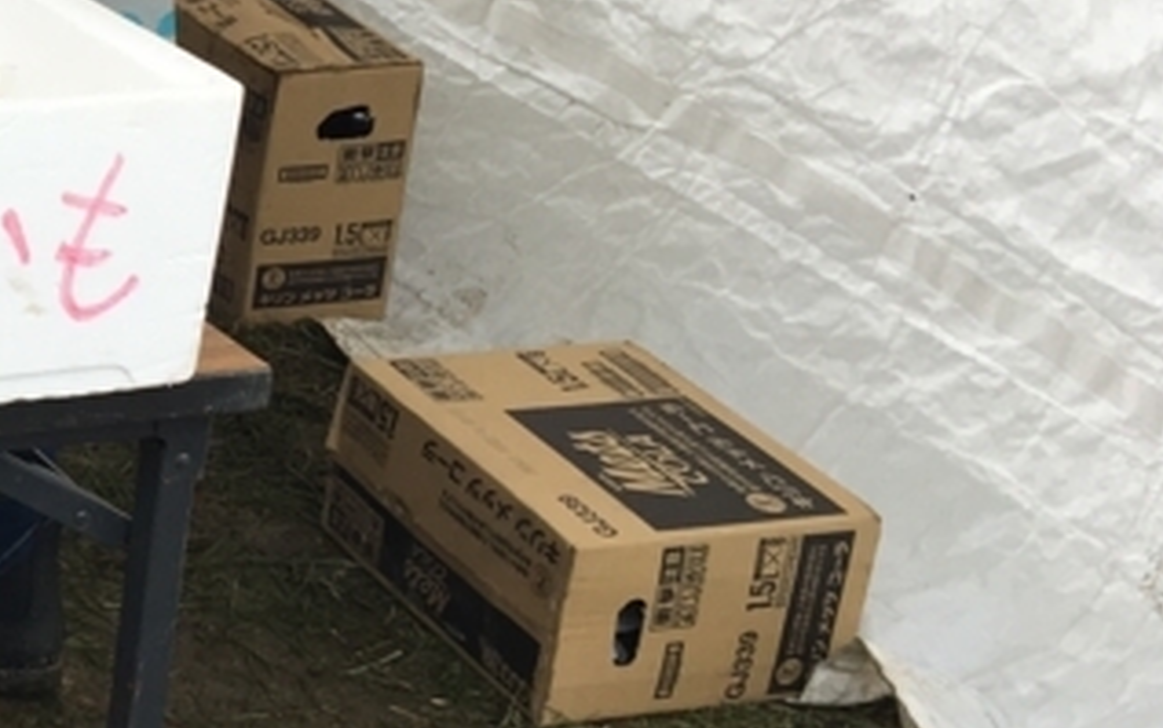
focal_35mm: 99
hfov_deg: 18.3
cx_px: -647
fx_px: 3139
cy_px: 48
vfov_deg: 13.1
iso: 25
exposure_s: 1/422
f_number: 2.2
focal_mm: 4.15
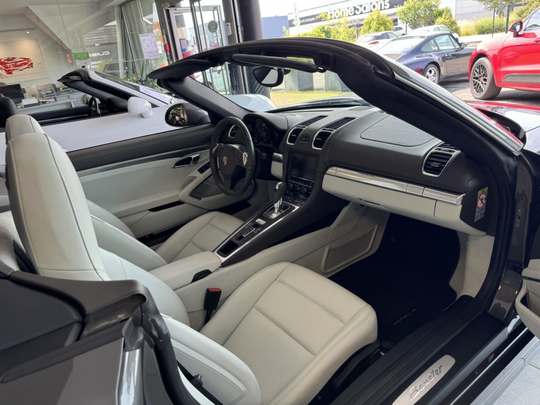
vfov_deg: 56.8
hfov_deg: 71.6
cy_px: 202
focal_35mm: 24
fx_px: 374
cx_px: 270
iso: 80
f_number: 1.78
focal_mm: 6.76
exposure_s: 1/121
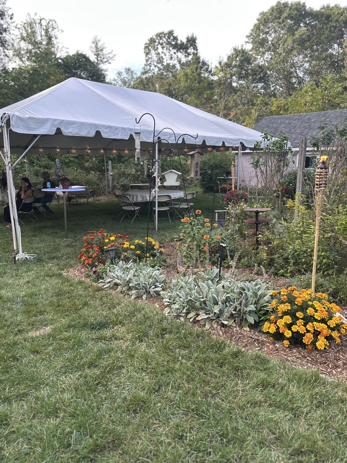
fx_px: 334
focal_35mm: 25
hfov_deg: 54.9
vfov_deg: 69.4
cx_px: 167
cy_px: 226
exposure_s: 1/285
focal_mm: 6.86
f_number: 1.78
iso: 80
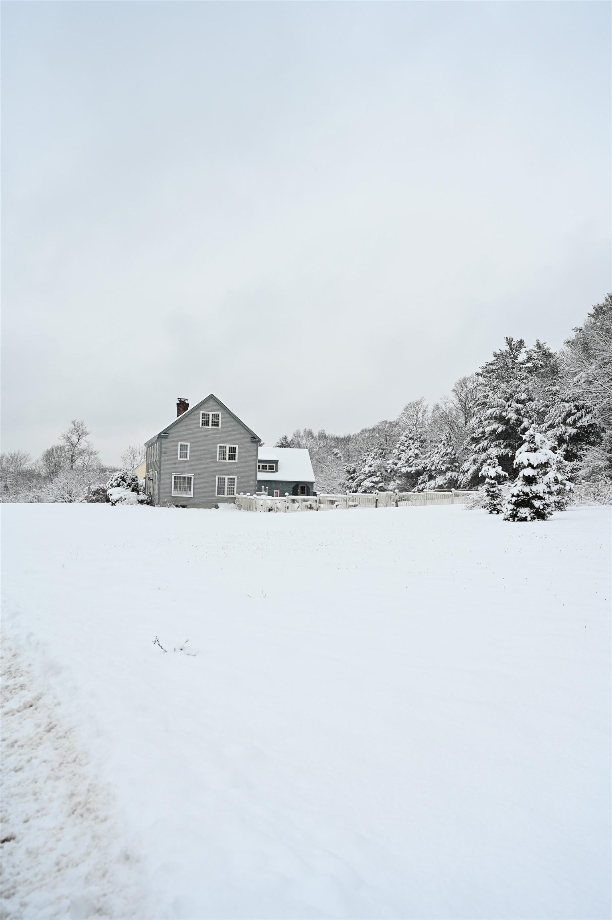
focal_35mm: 32
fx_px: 804
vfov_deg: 59.5
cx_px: 306
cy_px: 460
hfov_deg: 41.7
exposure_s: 1/400
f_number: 4
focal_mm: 31.5
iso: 125
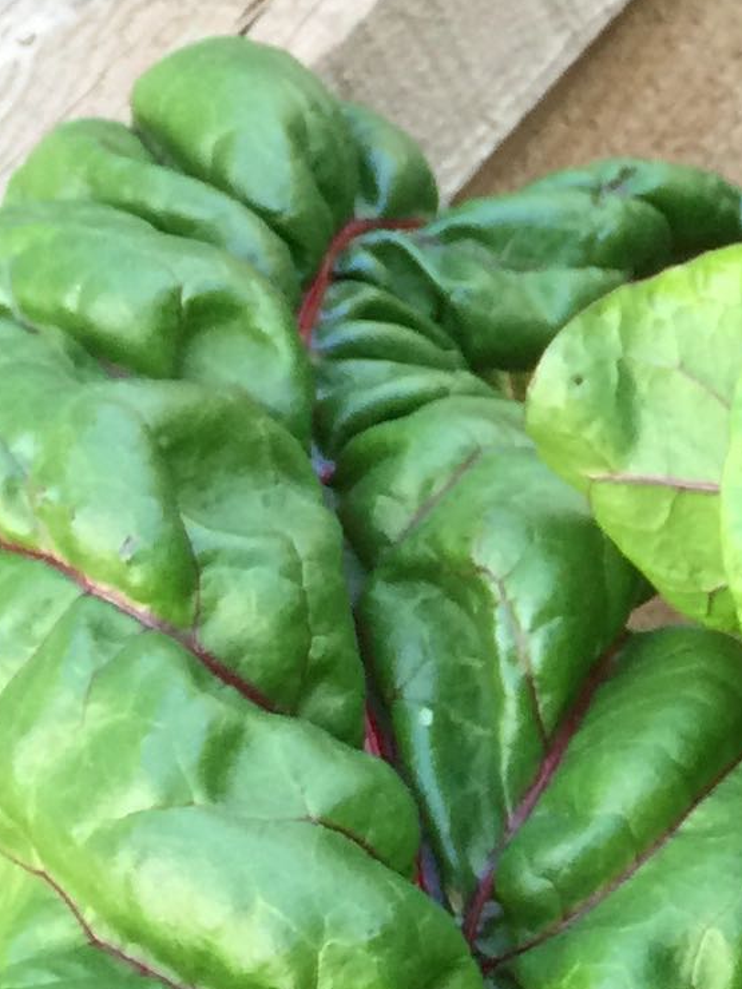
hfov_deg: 10.5
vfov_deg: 15.3
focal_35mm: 128
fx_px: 3658
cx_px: 1563
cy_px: 806
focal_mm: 4.15
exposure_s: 1/33
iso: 50
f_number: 2.2
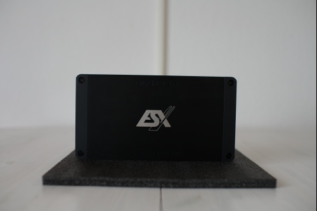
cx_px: 158
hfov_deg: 54.5
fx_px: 308
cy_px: 106
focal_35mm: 35
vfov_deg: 37.8
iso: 160
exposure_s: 1/60
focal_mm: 35
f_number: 2.8
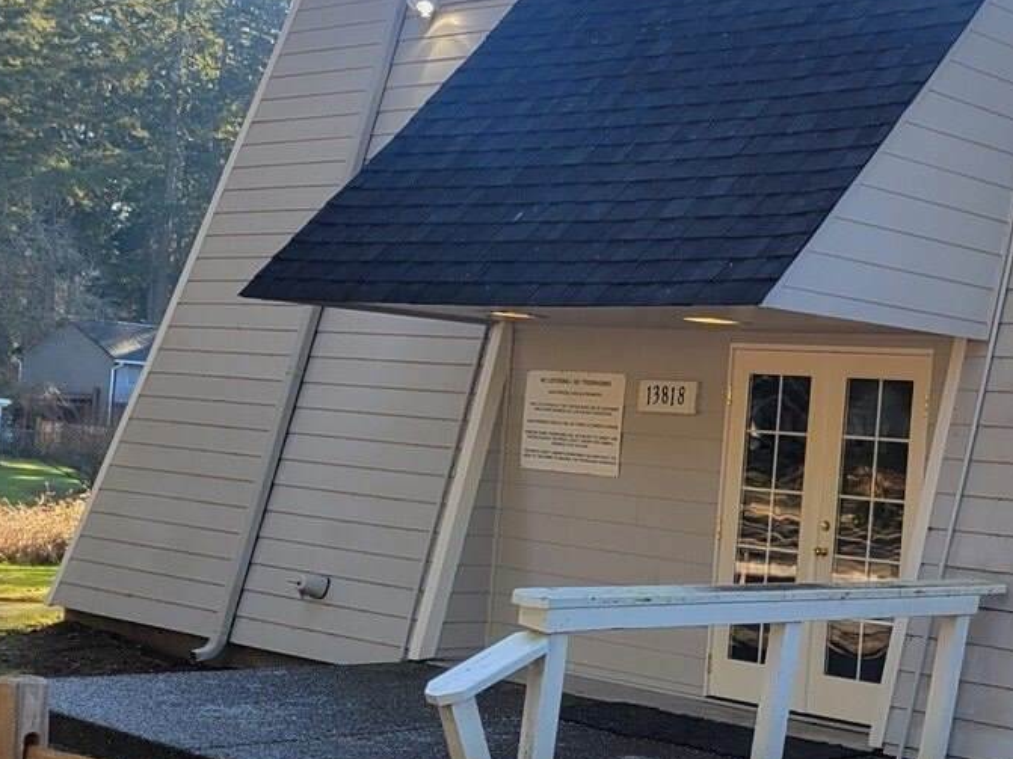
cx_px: 1143
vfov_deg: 23.6
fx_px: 1814
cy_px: 478
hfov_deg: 28.1
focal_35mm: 62
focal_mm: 5.4
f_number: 1.8
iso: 40
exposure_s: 1/257
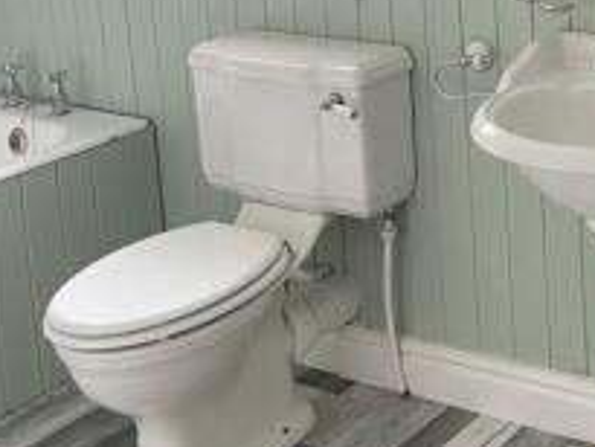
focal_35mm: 74
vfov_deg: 19.1
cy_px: -39
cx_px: 643
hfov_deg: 24.6
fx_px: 1273
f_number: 1.6
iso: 125
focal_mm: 4.2
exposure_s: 1/99
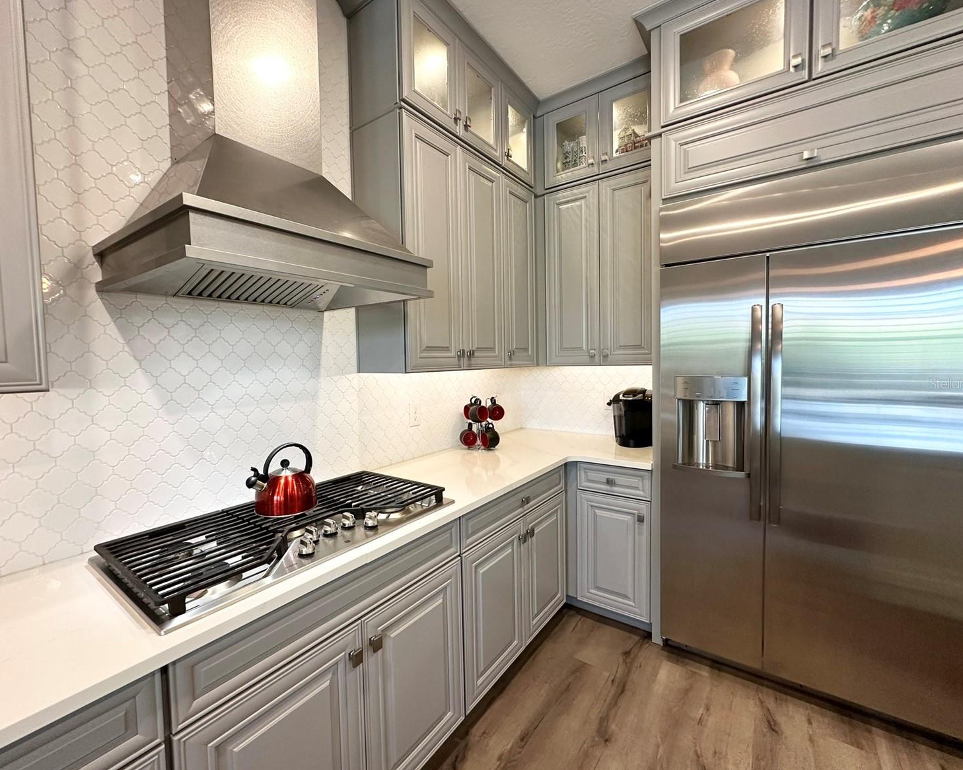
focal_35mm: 15
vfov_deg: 84.0
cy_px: 383
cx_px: 463
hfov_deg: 96.8
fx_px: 427
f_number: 2.2
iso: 160
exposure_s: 1/60
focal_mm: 2.22
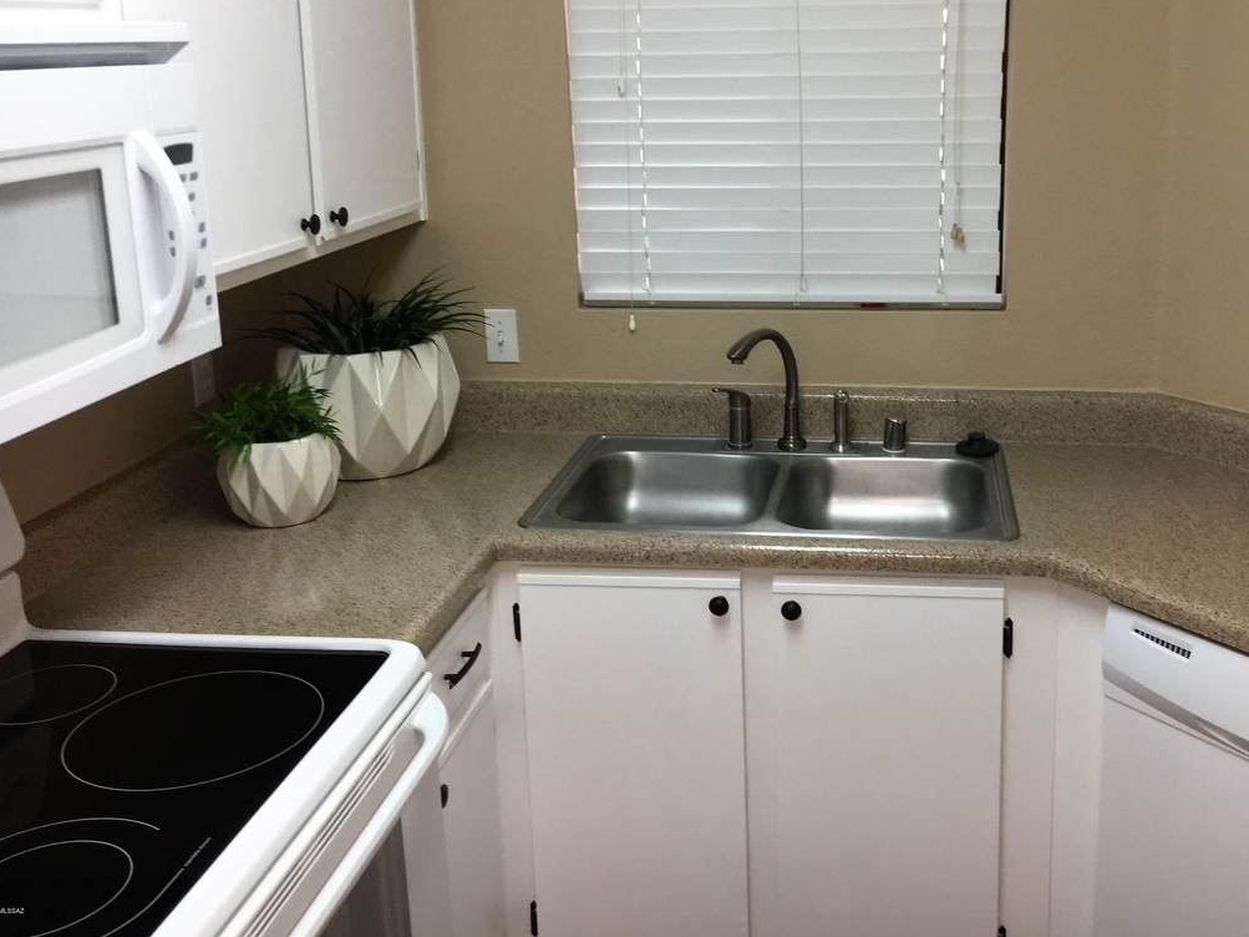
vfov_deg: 38.4
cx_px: 771
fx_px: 1335
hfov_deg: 49.7
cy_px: 350
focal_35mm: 37
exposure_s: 1/30
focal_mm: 4.15
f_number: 2.2
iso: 40
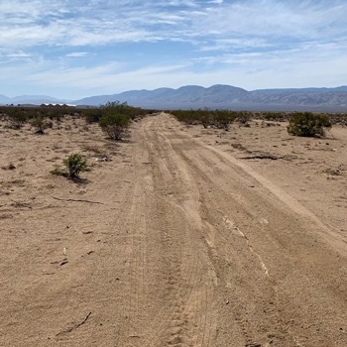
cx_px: 108
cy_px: 200
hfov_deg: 39.4
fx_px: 476
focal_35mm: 42
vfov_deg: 39.9
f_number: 1.8
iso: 25
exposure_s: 1/5128
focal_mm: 4.25
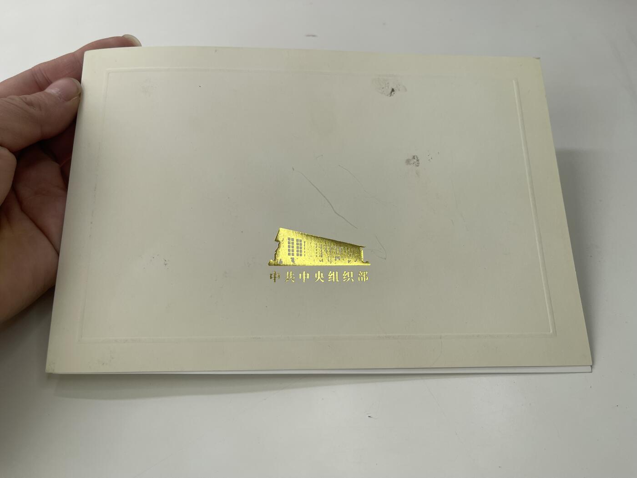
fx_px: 460
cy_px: 239
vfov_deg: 54.9
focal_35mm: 25
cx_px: 318
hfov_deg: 69.4
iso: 32
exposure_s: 1/402
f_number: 1.6
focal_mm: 5.1
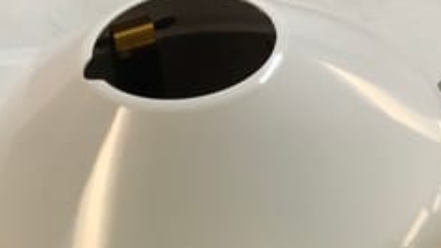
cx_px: 100
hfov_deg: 29.2
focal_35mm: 71
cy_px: 193
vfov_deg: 16.9
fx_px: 830
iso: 160
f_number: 2.4
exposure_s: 1/50
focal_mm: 3.3
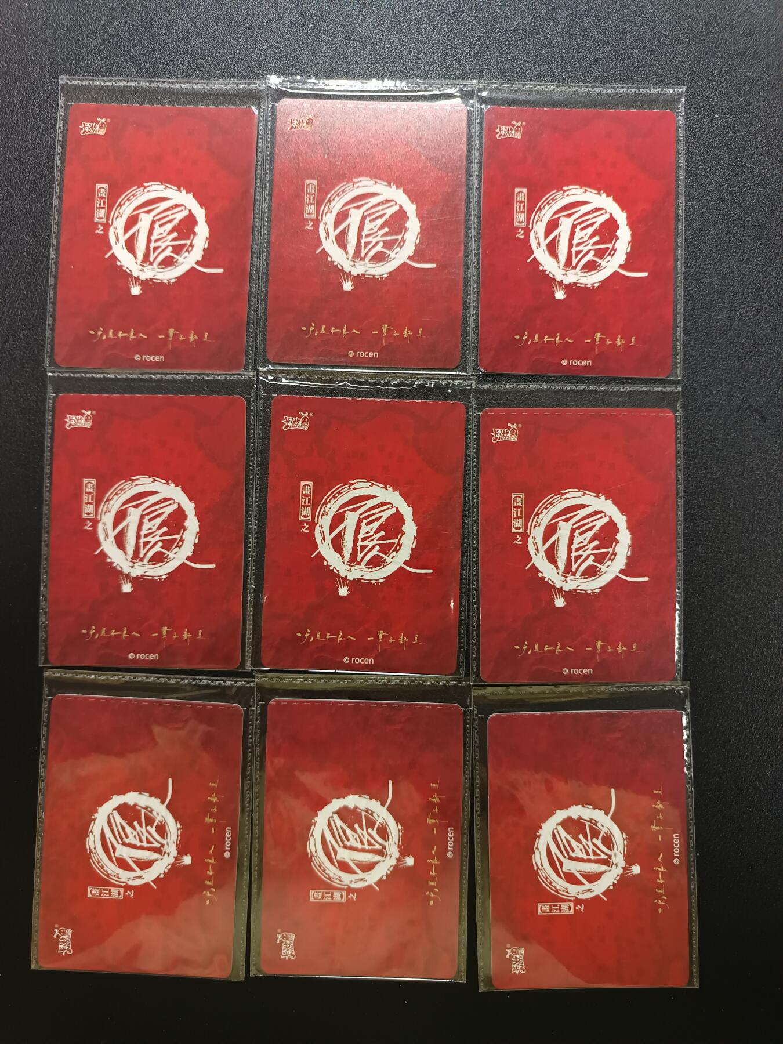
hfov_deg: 56.8
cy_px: 522
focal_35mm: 24
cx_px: 392
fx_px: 724
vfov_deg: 71.6
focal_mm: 5.31
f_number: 1.7
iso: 1067
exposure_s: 1/33.3
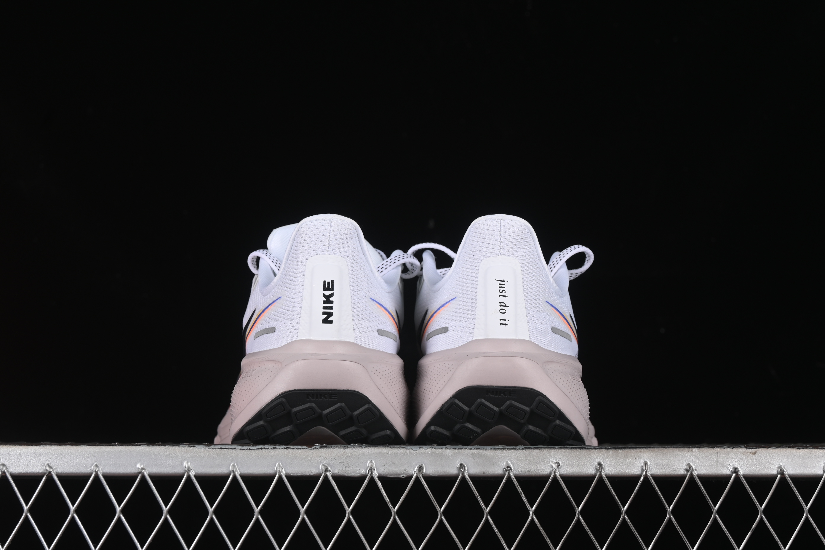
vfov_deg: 18.2
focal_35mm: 75
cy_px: 275
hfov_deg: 27.0
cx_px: 412
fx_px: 1719
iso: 160
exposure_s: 1/80
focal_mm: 50
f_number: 8
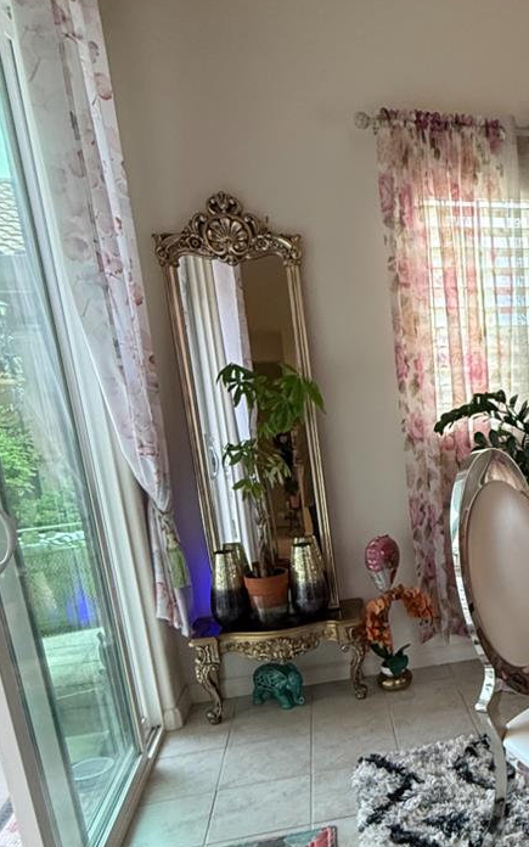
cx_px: 553
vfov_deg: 58.3
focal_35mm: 32
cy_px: 566
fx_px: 738
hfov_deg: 35.0
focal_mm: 2.22
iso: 250
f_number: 2.2
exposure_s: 1/120
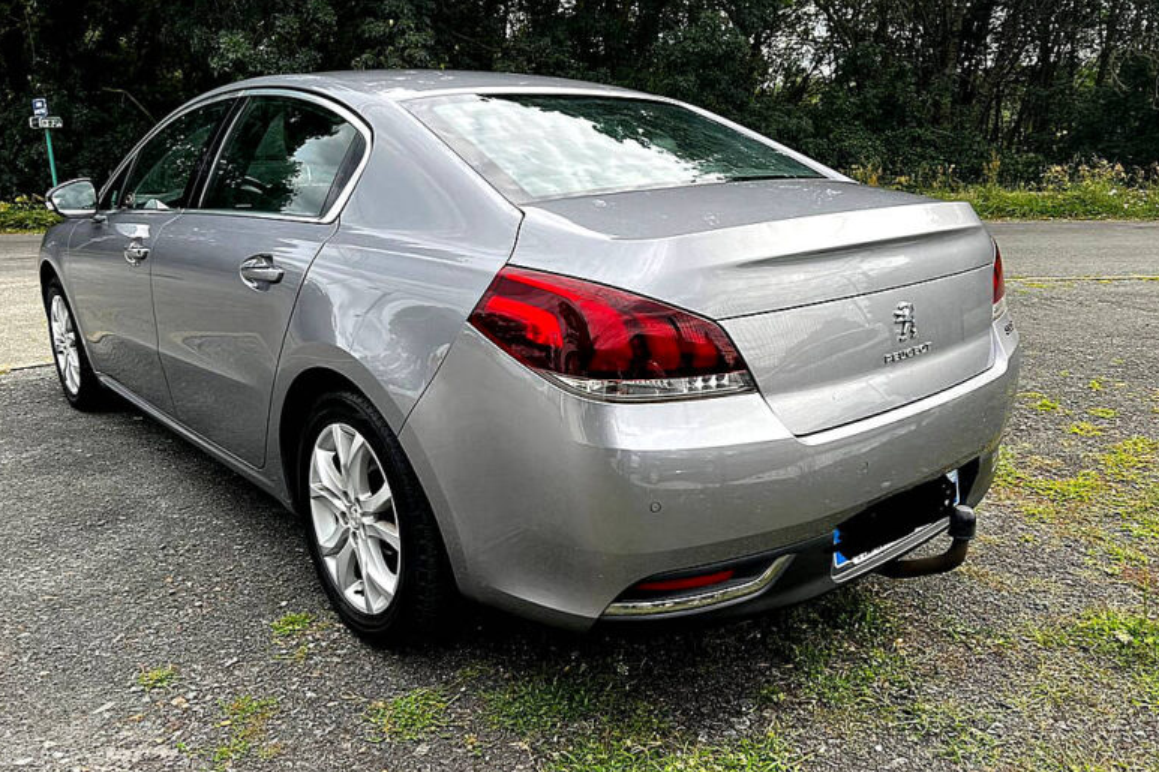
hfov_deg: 65.5
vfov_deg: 46.3
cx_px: 592
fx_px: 901
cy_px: 350
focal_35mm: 28
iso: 50
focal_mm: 5.7
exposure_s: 1/1068
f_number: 1.5
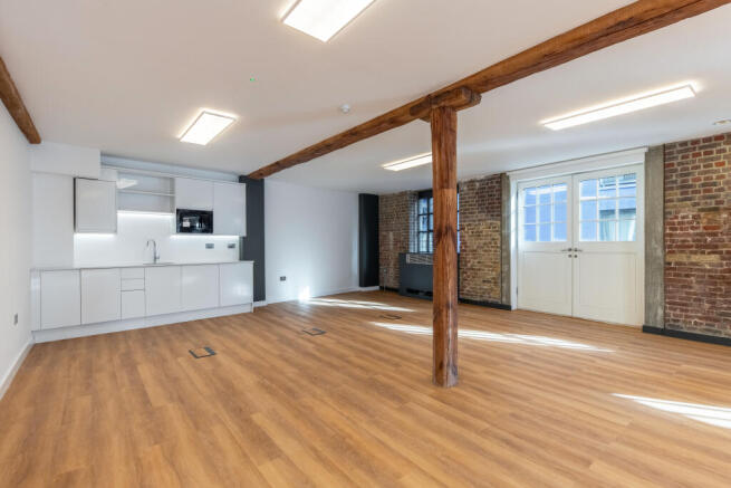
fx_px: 345
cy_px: 244
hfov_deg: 93.3
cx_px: 366
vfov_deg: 70.5
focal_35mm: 17
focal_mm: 17
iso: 400
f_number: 8
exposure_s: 1/400
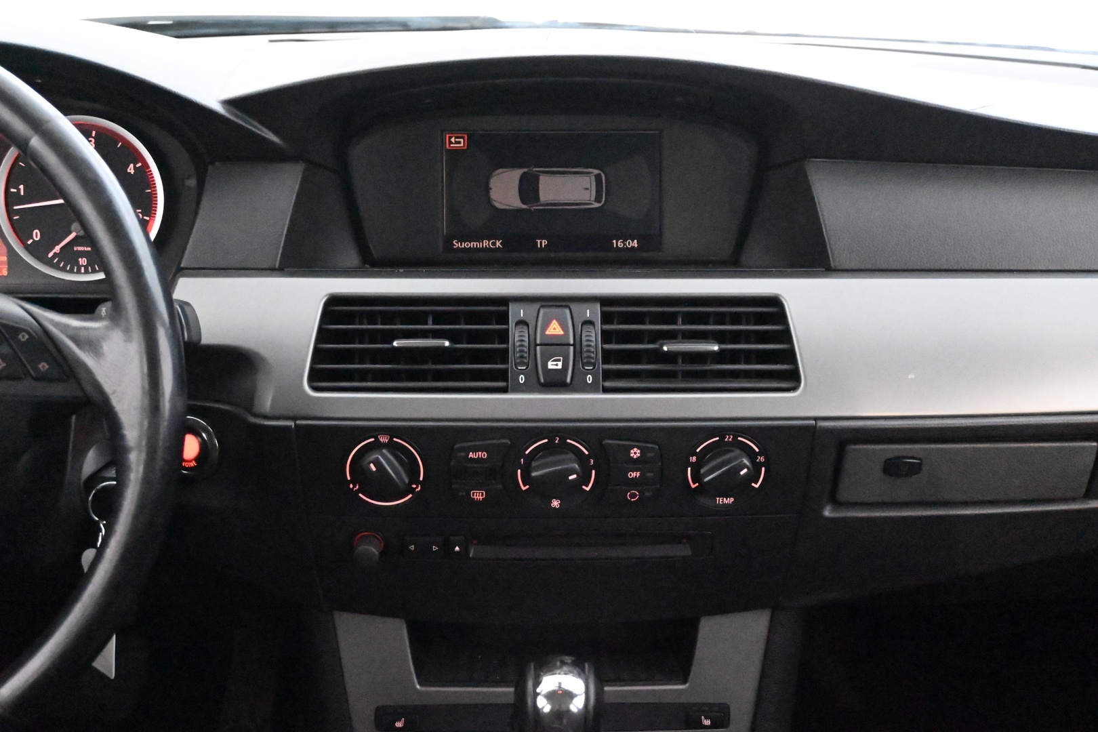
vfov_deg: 29.4
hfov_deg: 43.0
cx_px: 549
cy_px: 366
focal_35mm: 46
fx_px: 1395
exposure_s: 1/50
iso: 28800
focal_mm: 30.5
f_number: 4.8
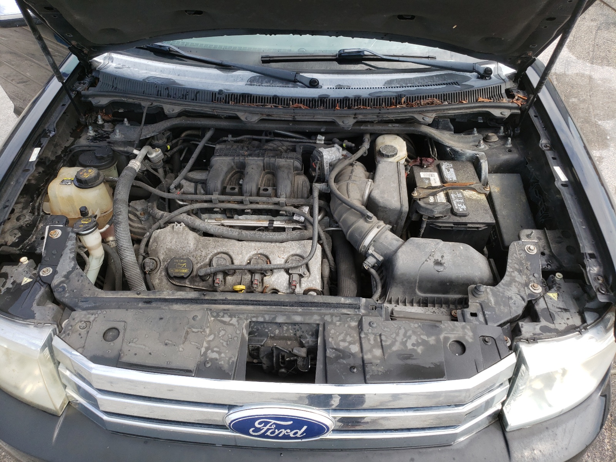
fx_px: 463
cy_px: 231
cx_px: 308
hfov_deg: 67.3
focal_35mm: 26
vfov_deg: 53.1
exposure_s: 1/1000
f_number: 1.5
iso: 50
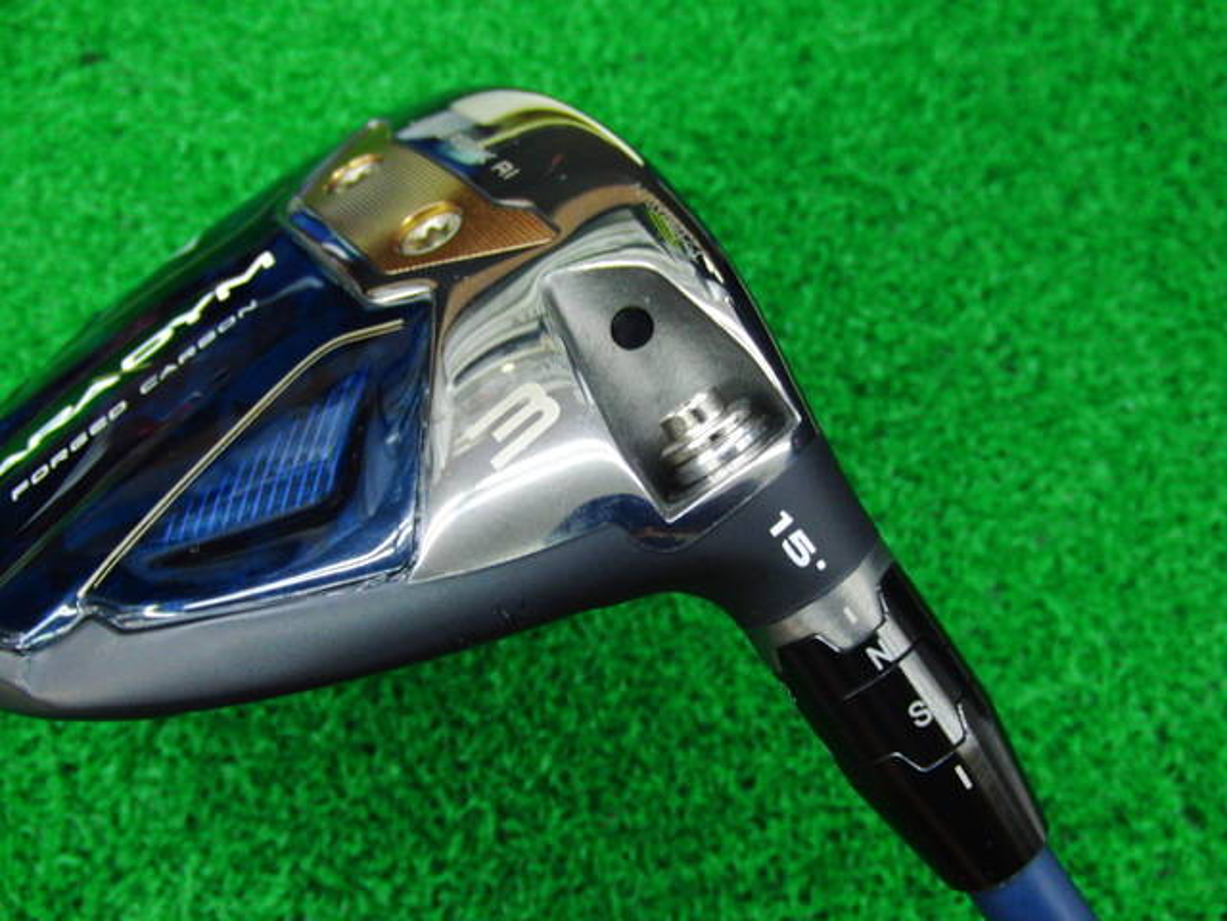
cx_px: 614
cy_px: 460
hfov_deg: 50.1
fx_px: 1312
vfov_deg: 38.7
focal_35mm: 37
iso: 400
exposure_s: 1/25
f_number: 3.6
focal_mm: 6.42
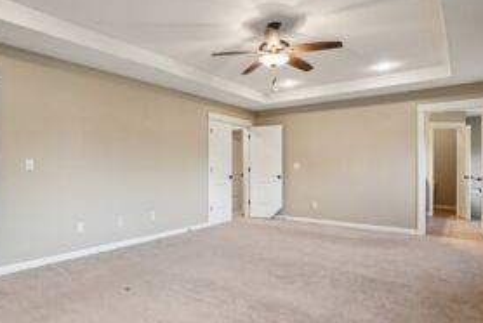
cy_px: 168
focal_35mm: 23
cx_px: 196
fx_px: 309
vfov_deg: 55.2
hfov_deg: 75.3
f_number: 8
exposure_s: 1/5
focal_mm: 16
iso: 400
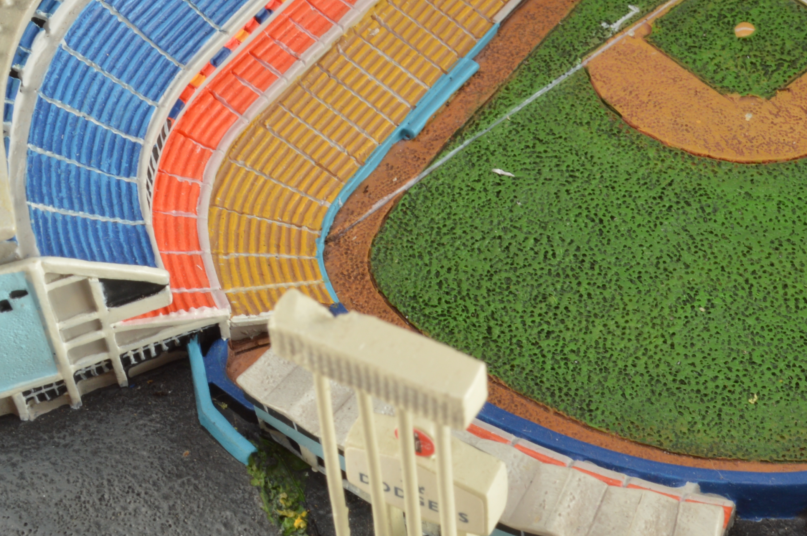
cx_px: 674
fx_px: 2307
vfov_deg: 13.2
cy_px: 108
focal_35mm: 103
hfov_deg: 19.6
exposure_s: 1/80
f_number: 16
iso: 100
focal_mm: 32
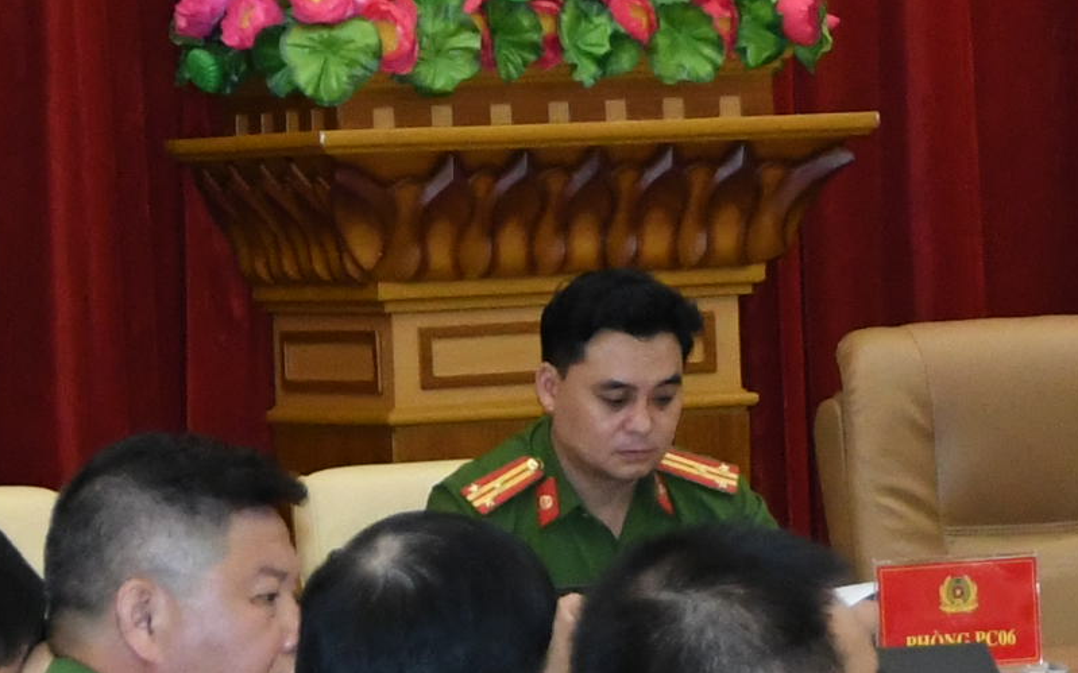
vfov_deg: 4.7
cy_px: -198
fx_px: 8214
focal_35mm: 280
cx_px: 1032
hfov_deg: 7.5
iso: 2500
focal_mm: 35
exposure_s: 1/200
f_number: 4.5
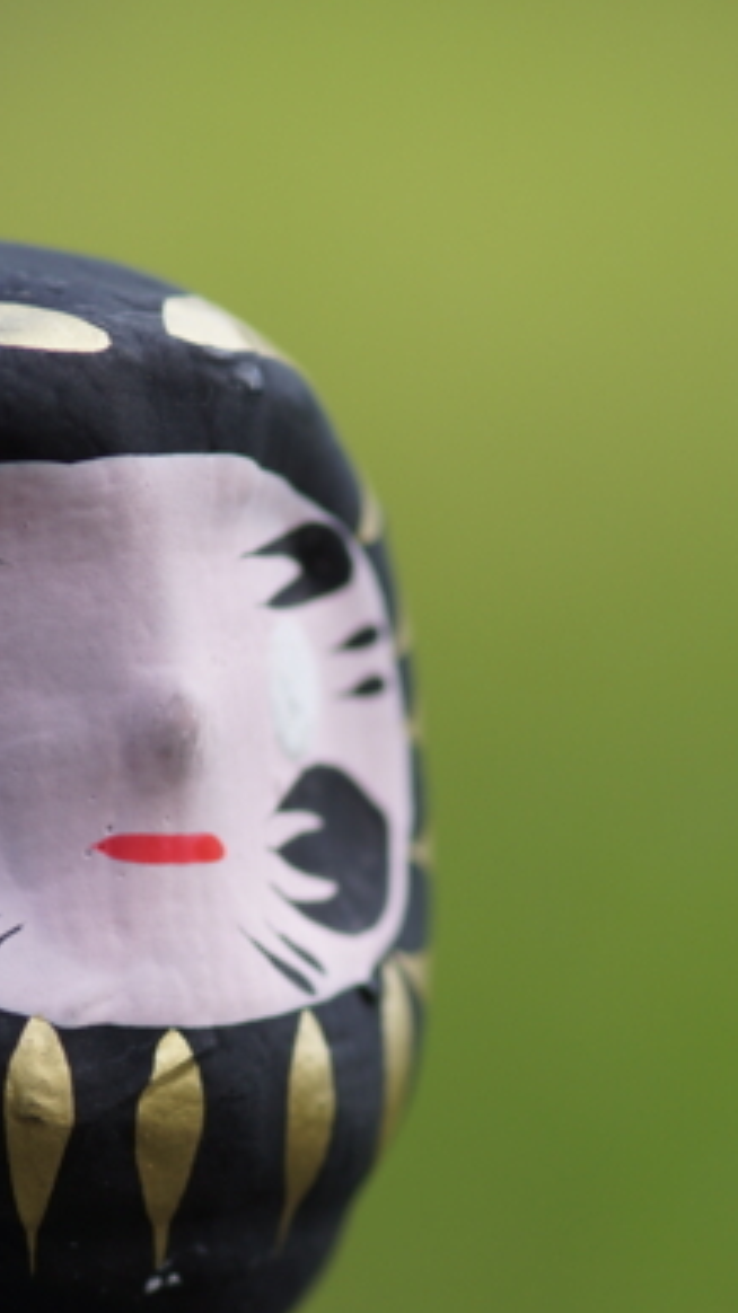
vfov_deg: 6.7
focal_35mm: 324
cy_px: 766
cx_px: 369
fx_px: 11281
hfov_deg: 3.7
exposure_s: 1/160
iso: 100
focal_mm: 100
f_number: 3.5
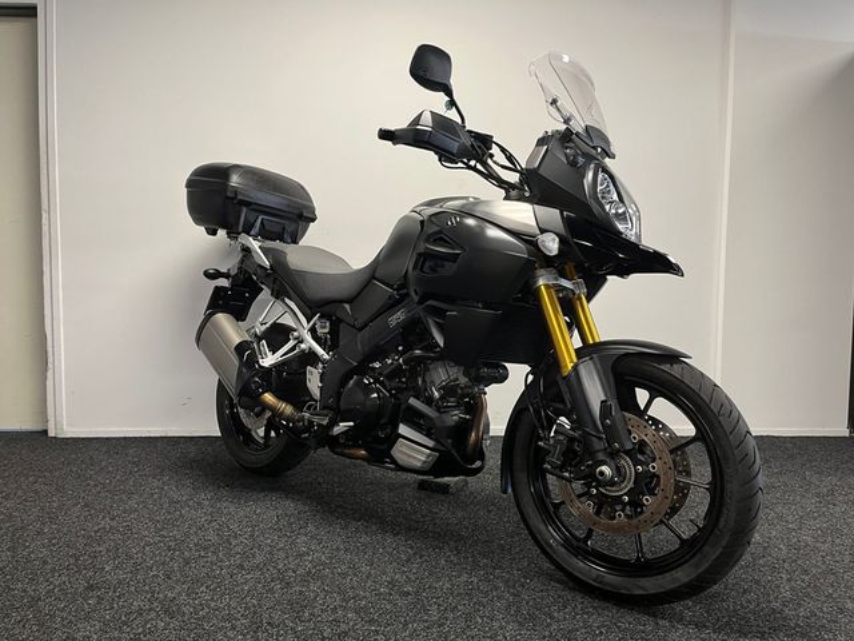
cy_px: 320
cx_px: 427
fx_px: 641
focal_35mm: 26
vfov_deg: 53.1
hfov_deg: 67.3
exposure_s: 1/50
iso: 100
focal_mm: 5.1
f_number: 1.6
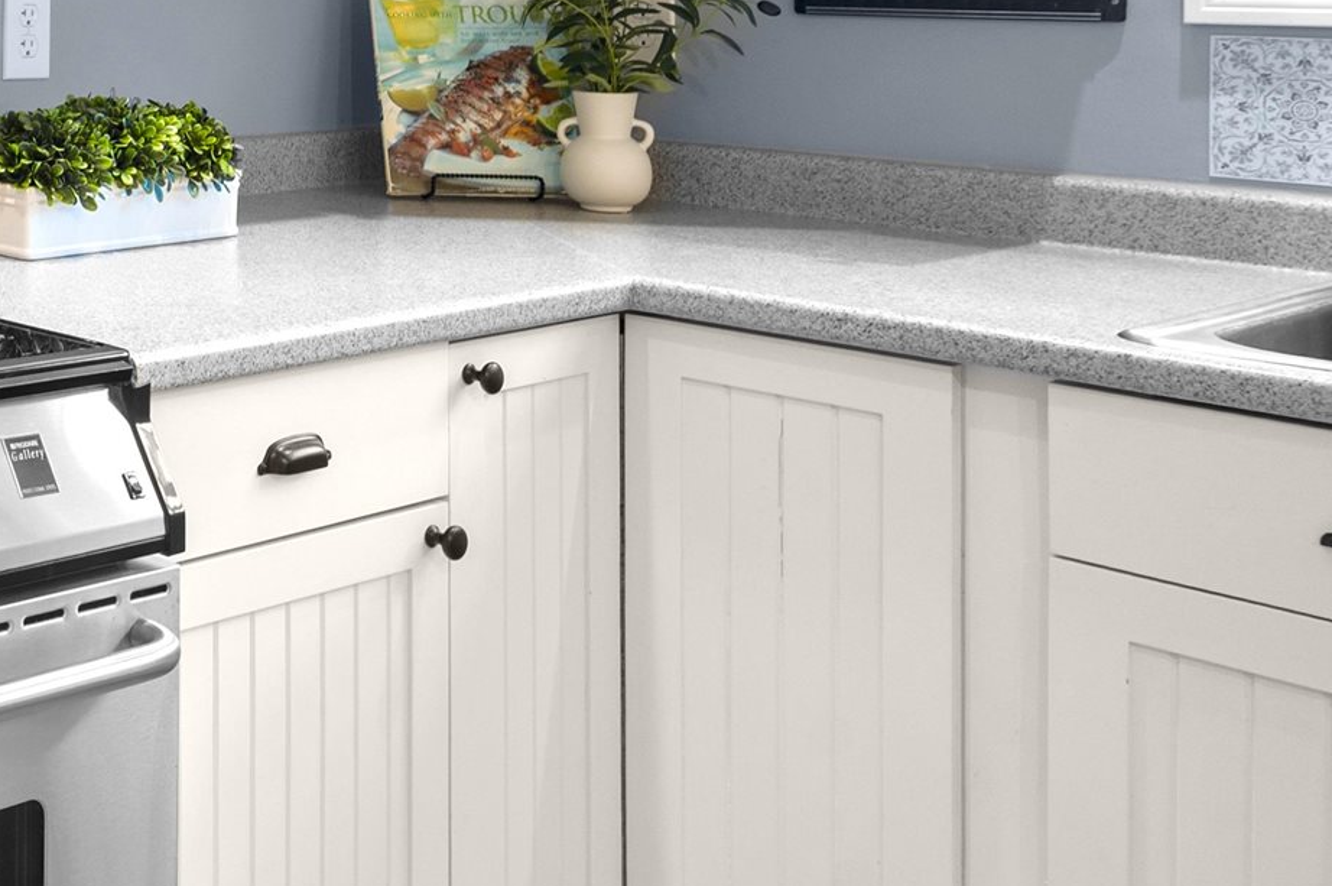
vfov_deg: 25.3
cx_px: -494
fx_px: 1848
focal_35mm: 50
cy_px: -57
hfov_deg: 29.7
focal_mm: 15
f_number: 7.1
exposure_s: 2.5
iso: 250
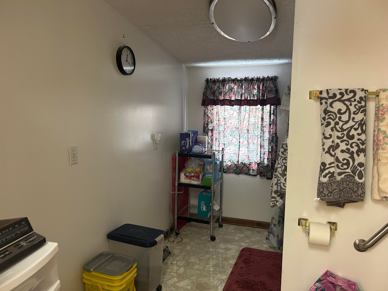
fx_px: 291
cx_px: 194
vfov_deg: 53.1
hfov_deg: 67.3
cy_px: 146
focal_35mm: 26
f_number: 1.5
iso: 250
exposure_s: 1/60
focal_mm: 5.7
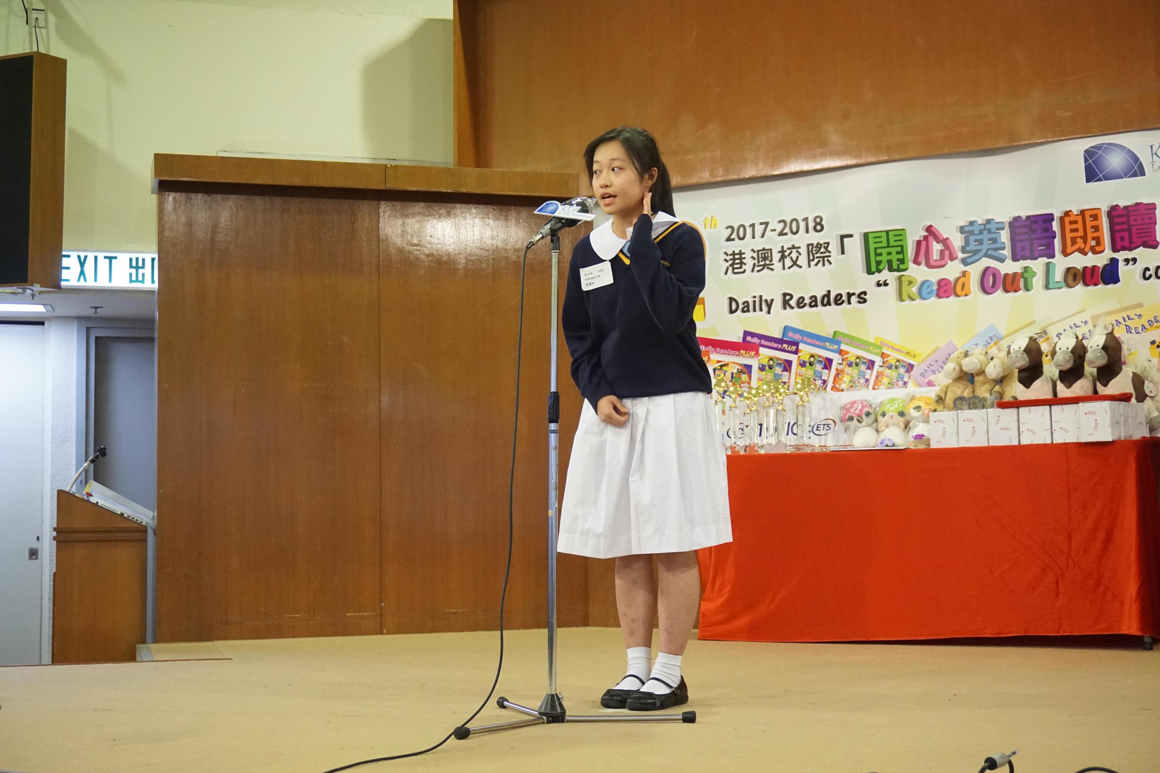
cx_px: 580
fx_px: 1595
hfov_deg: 40.0
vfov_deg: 27.3
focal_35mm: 50
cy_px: 386
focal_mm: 33
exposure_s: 1/60
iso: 2000
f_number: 5
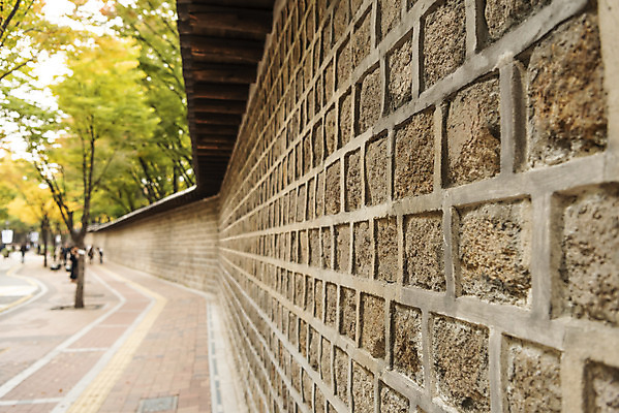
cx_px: 310
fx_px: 533
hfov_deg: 60.3
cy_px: 206
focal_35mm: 31
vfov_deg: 42.4
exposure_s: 1/640
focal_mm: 31
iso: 500
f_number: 4
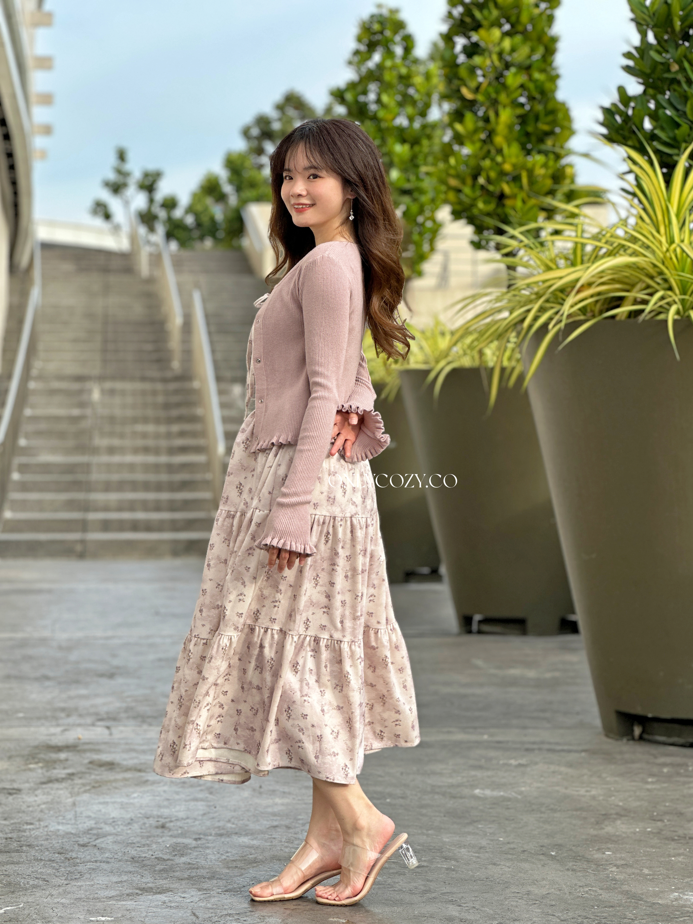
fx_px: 2055
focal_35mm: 77
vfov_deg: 25.3
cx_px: 346
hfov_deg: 19.1
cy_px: 462
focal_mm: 9
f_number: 2.8
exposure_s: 1/123
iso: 20
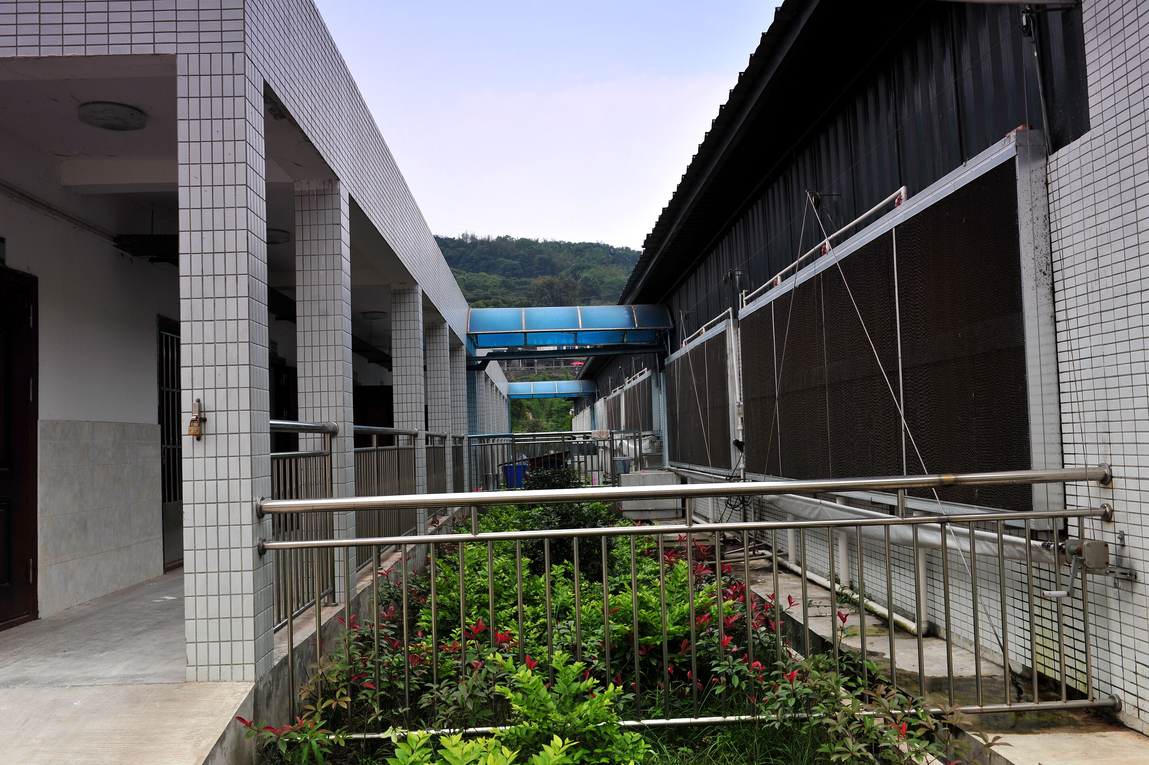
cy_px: 382
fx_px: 1021
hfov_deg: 58.7
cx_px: 574
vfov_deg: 41.1
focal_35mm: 32
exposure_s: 1/200
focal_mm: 32
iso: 200
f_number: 8
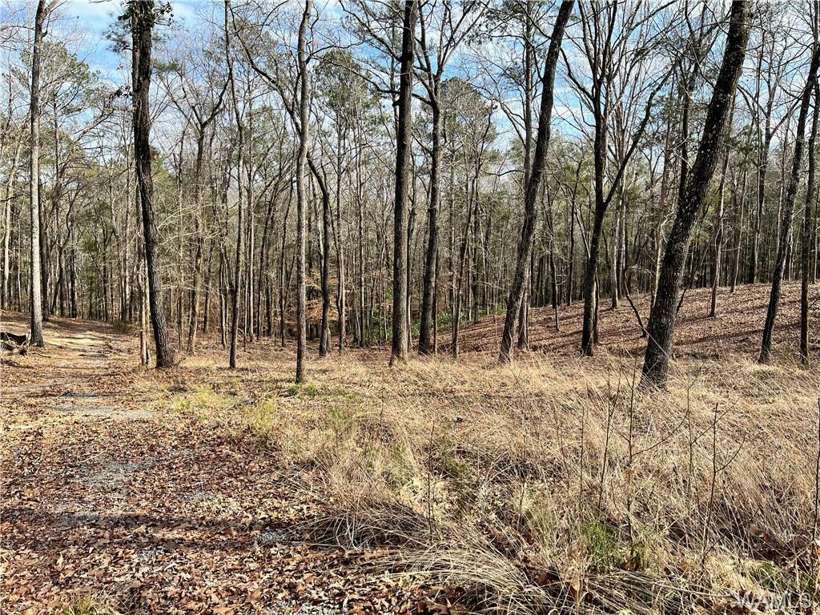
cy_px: 308
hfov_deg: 67.3
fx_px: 616
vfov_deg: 53.1
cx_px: 410
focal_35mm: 26
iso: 50
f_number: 1.6
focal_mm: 5.1
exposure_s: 1/1672
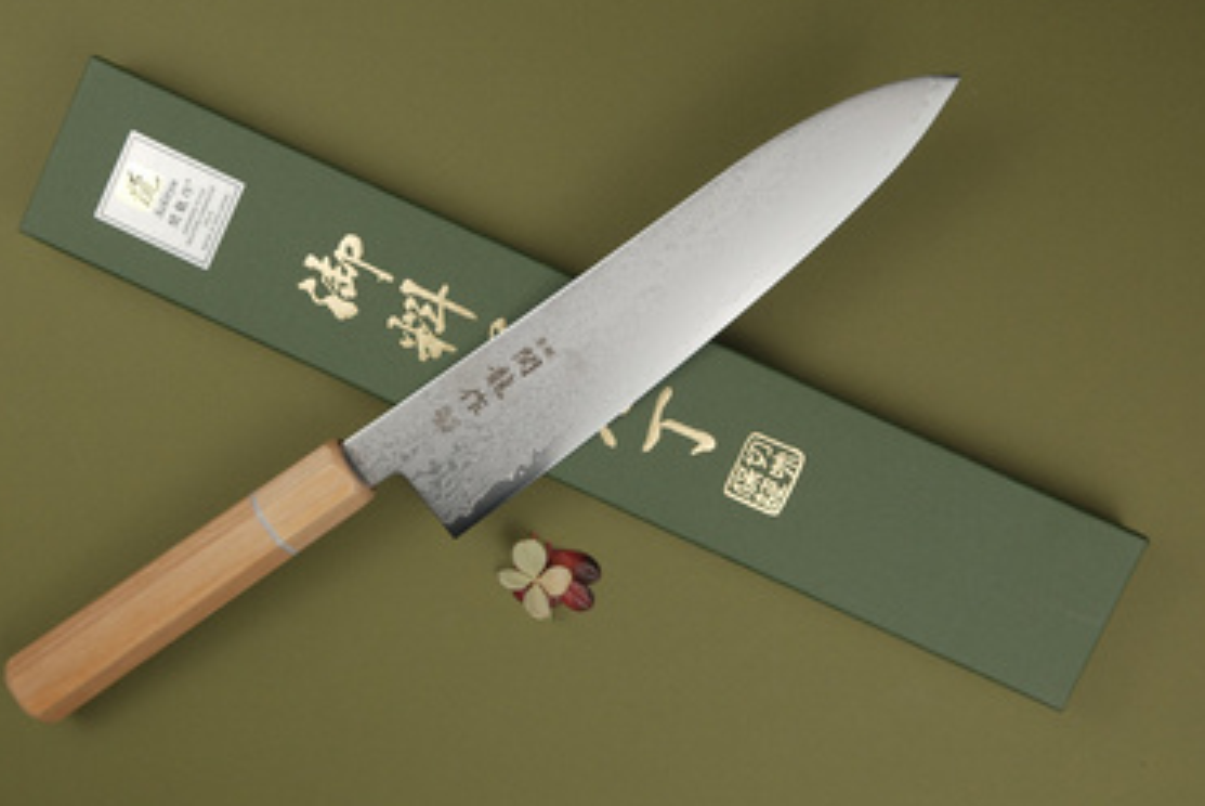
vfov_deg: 33.5
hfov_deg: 48.4
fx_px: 1340
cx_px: 542
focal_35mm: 40
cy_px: 387
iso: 400
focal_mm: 22.3
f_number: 5
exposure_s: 1/250
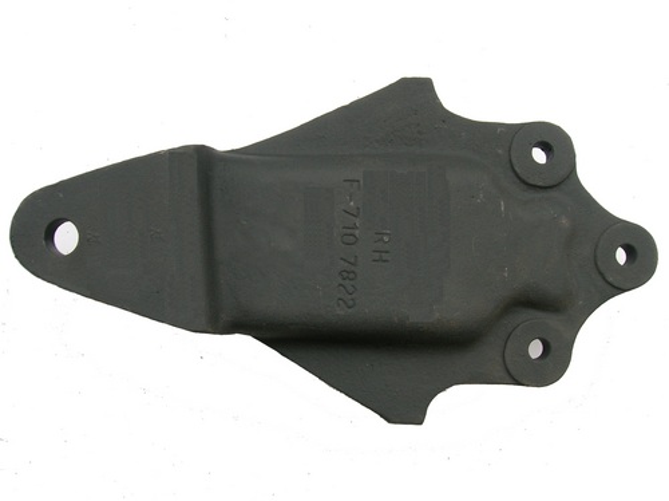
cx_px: 334
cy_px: 250
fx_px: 656
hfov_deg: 54.0
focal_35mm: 34
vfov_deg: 41.7
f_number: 4.9
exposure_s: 1/71
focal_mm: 5.7
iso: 50
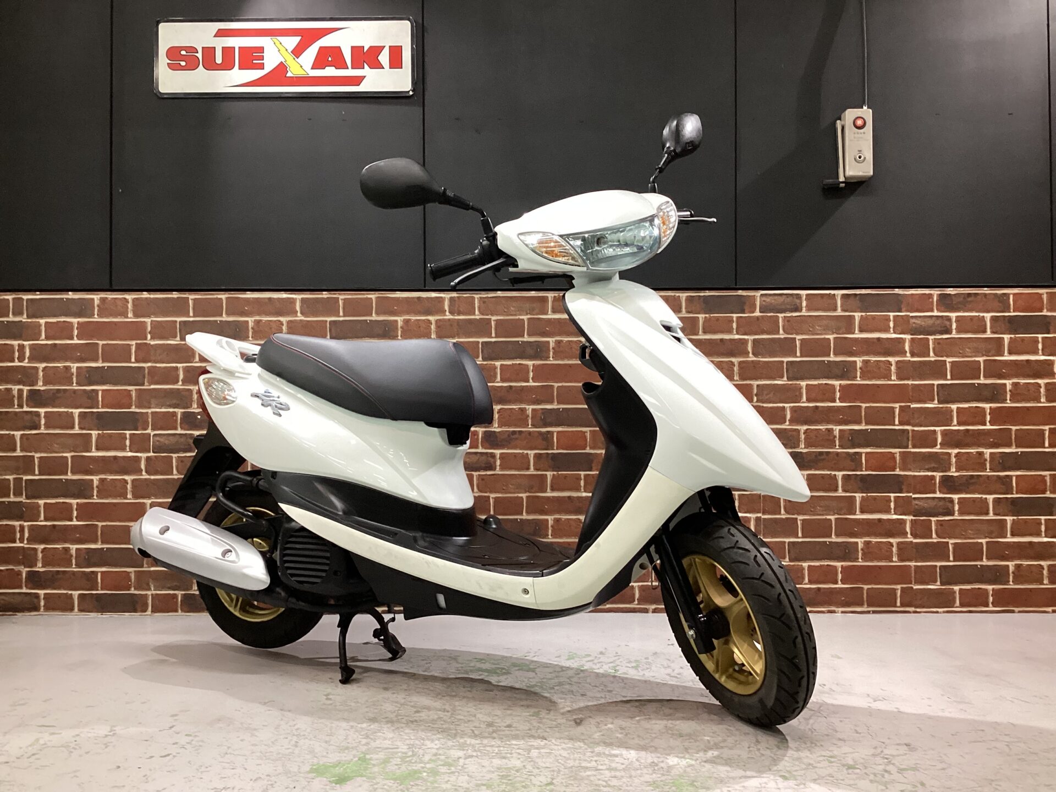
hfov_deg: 58.4
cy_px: 396
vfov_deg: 45.4
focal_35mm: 31
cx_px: 528
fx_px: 946
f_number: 2.4
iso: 200
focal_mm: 3.3
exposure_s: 1/60
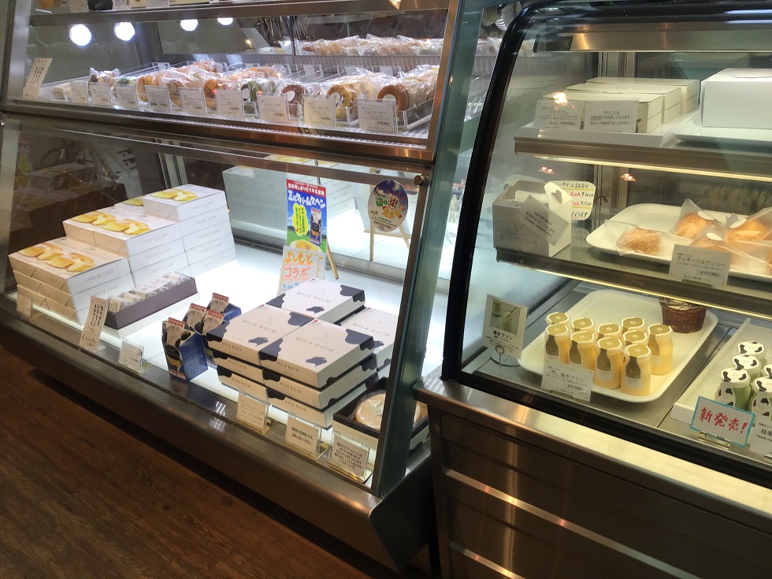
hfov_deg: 58.4
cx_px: 386
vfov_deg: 45.4
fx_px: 691
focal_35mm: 31
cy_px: 290
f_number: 2.4
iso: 25
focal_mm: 3.3
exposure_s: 1/60
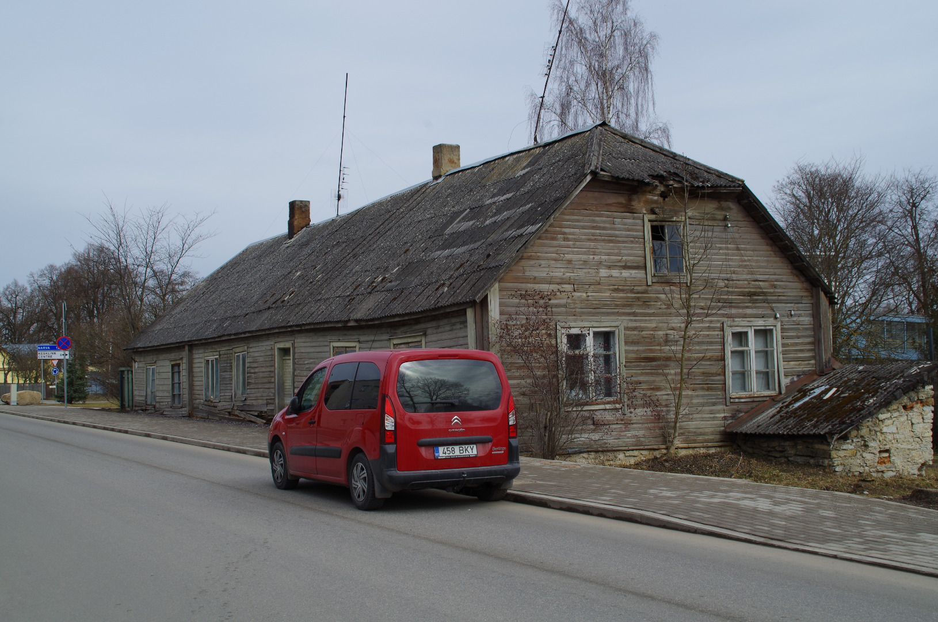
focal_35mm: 42
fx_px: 1092
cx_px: 469
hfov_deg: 46.5
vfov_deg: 31.8
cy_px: 311
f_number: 11
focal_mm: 28
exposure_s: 1/125
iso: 100
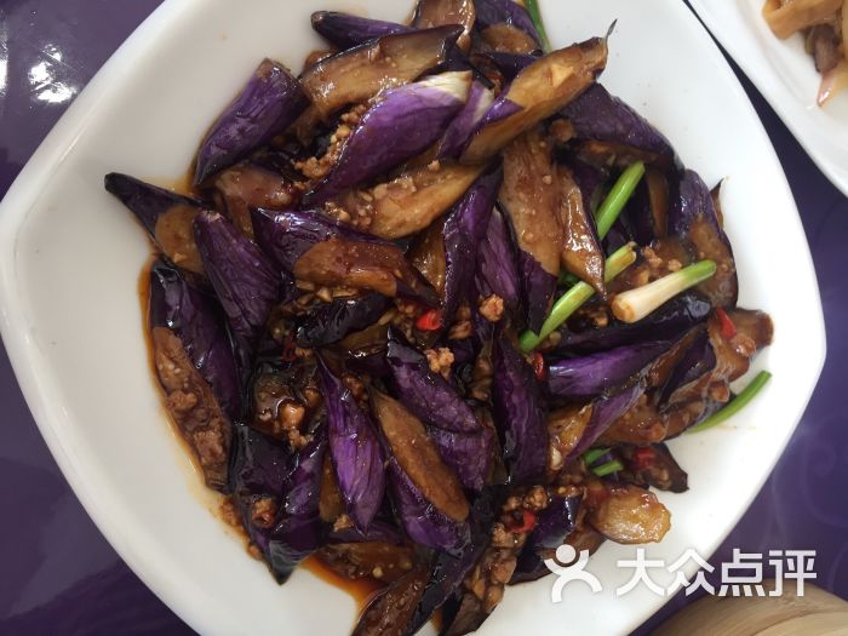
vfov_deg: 48.2
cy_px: 318
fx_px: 710
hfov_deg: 61.7
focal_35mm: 29
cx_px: 424
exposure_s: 1/33
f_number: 2.2
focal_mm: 4.15
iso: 32
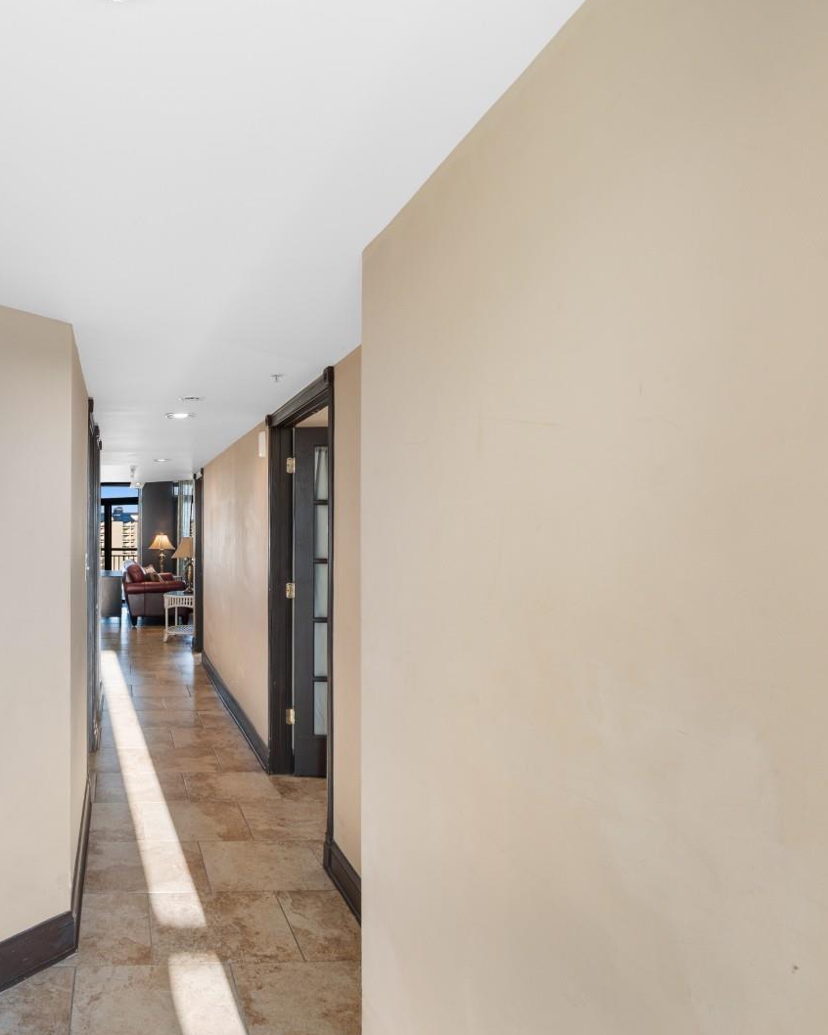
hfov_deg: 56.0
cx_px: 154
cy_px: 518
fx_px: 705
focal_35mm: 23
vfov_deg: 72.6
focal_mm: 11
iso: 100
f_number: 4.8
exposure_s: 1/10
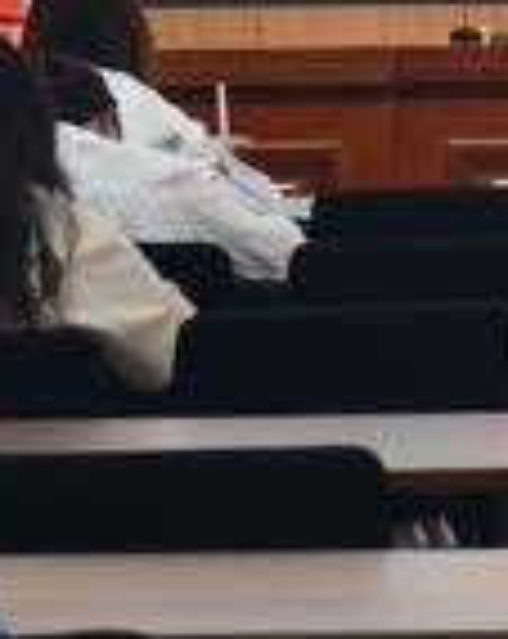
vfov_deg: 6.4
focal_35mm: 301
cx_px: 872
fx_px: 5675
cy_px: -68
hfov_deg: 5.1
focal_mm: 65
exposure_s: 1/200
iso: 800
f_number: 7.1
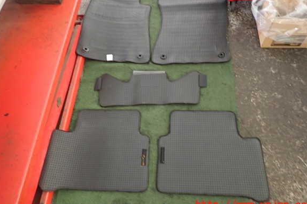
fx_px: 230
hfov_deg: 67.4
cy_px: 93
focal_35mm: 27
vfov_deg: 47.8
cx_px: 156
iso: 250
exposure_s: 1/30
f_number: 2
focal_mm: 4.5
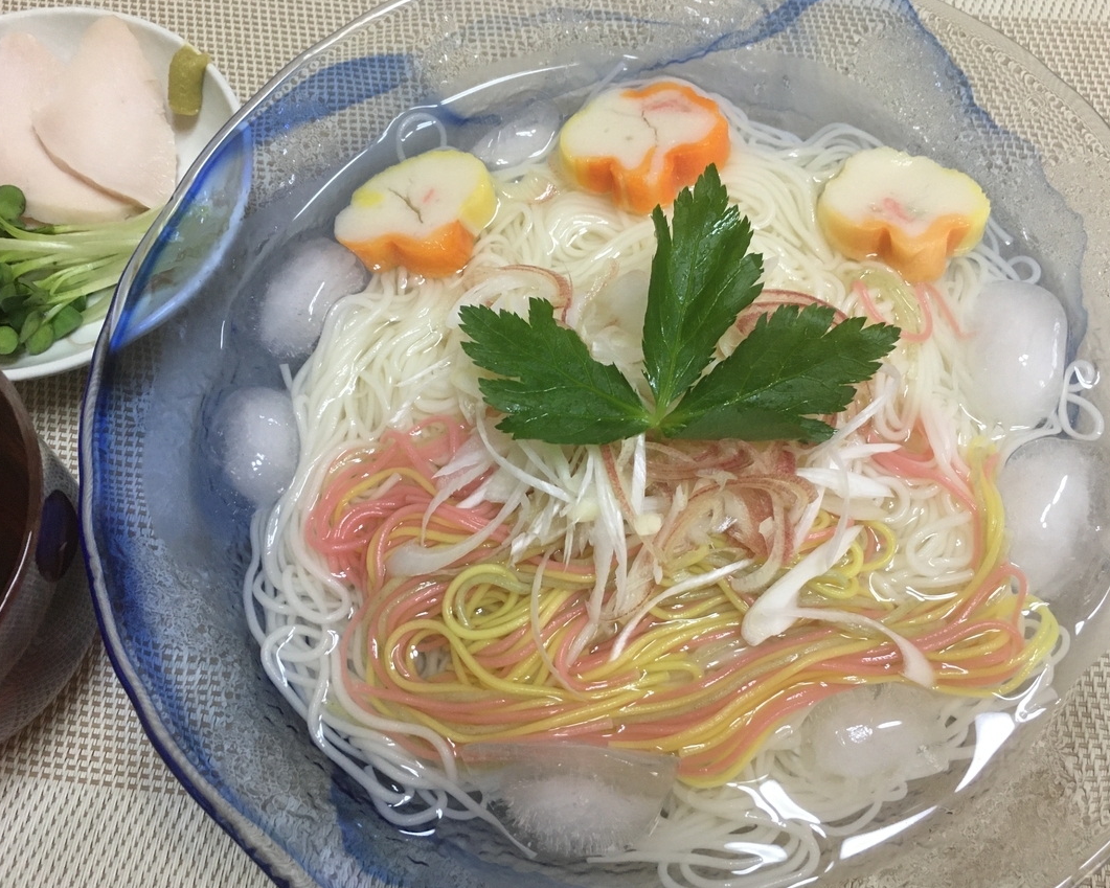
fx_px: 1051
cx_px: 598
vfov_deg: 45.8
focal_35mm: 32
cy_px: 450
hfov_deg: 55.6
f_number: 2.2
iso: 160
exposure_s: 1/33
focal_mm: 4.15
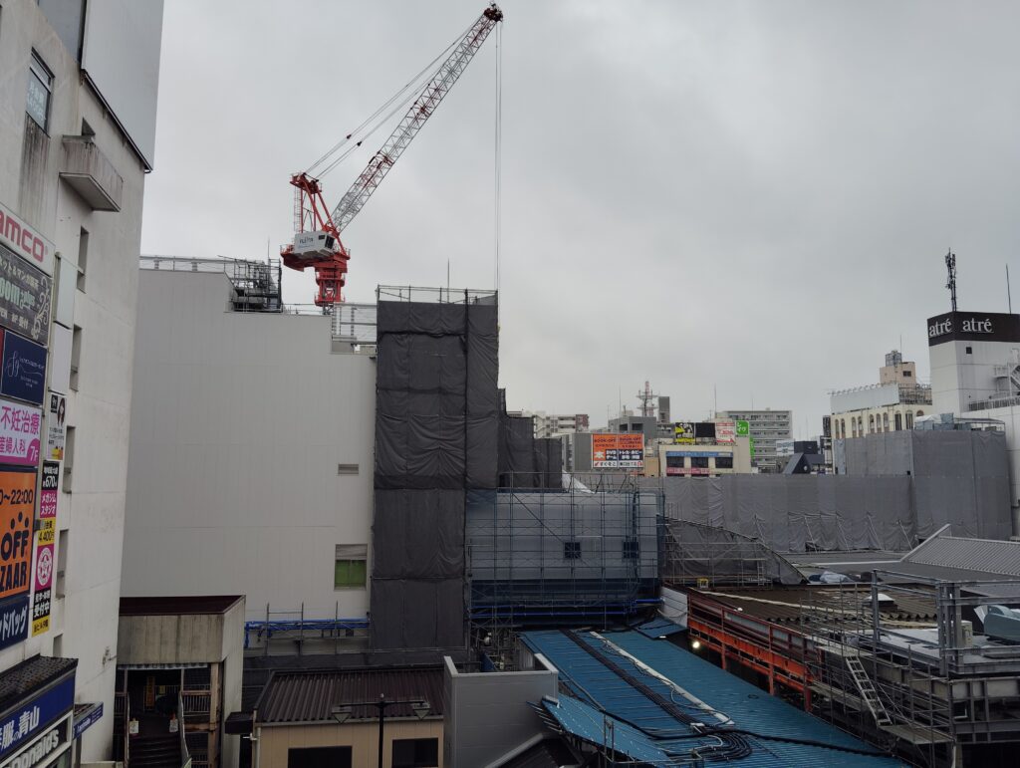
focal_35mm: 28
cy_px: 384
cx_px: 510
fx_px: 826
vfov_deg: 49.9
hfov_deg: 63.4
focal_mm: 4.22
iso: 50
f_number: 1.8
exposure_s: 1/315
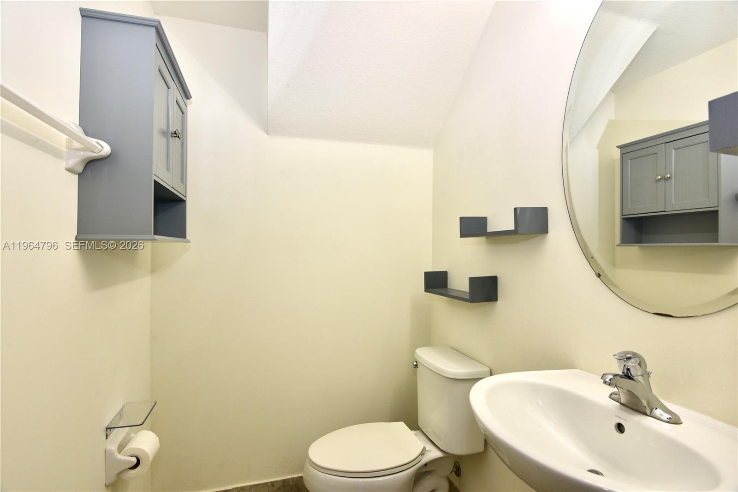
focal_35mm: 17
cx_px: 369
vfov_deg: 70.4
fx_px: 348
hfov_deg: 93.3
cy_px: 246
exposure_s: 1/40
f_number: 8
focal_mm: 17
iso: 200
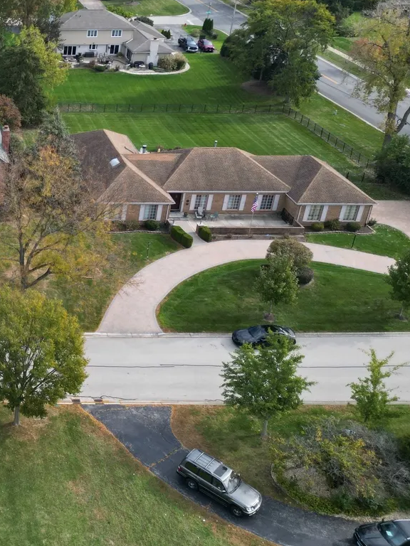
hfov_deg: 28.0
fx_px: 711
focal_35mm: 45
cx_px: -85
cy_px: 180
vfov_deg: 41.5
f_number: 1.7
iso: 200
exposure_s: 1/1500
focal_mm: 6.72
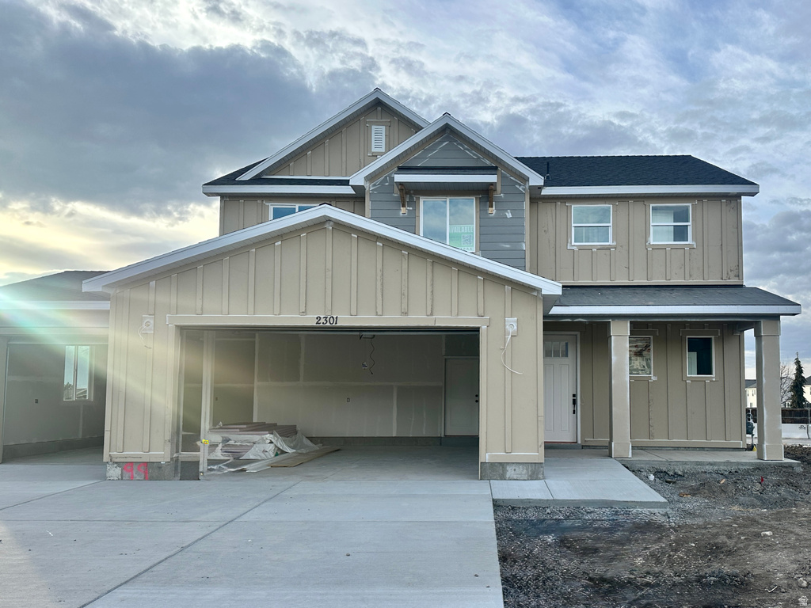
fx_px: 562
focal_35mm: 24
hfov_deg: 71.6
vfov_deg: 56.8
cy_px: 304
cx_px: 406
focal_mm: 6.86
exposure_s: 1/1212
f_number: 1.78
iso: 80
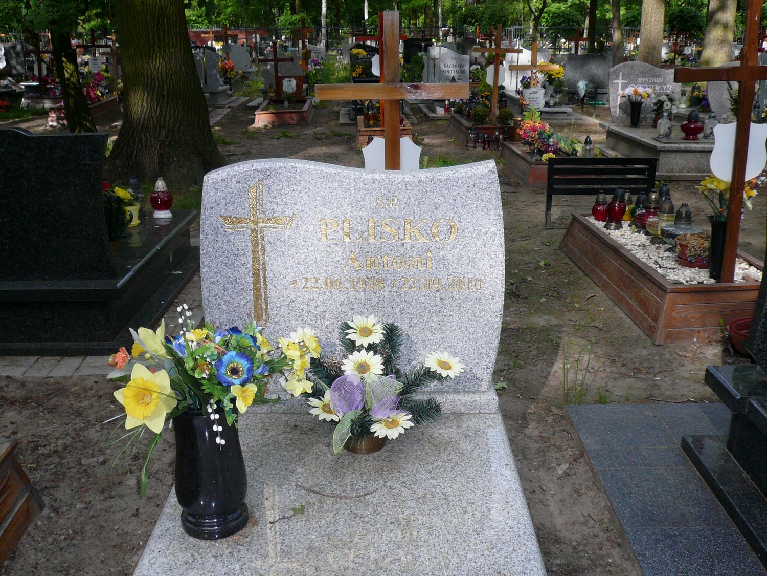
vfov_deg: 39.7
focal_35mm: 36
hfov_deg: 51.4
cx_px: 384
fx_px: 798
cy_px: 288
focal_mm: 4.9
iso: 100
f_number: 2.9
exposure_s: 1/500
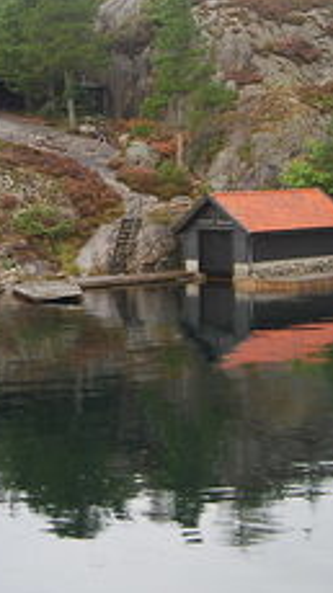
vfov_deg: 28.3
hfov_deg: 16.1
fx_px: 1164
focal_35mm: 74
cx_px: 34
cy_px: 175
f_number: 4
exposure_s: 1/200
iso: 400
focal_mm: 18
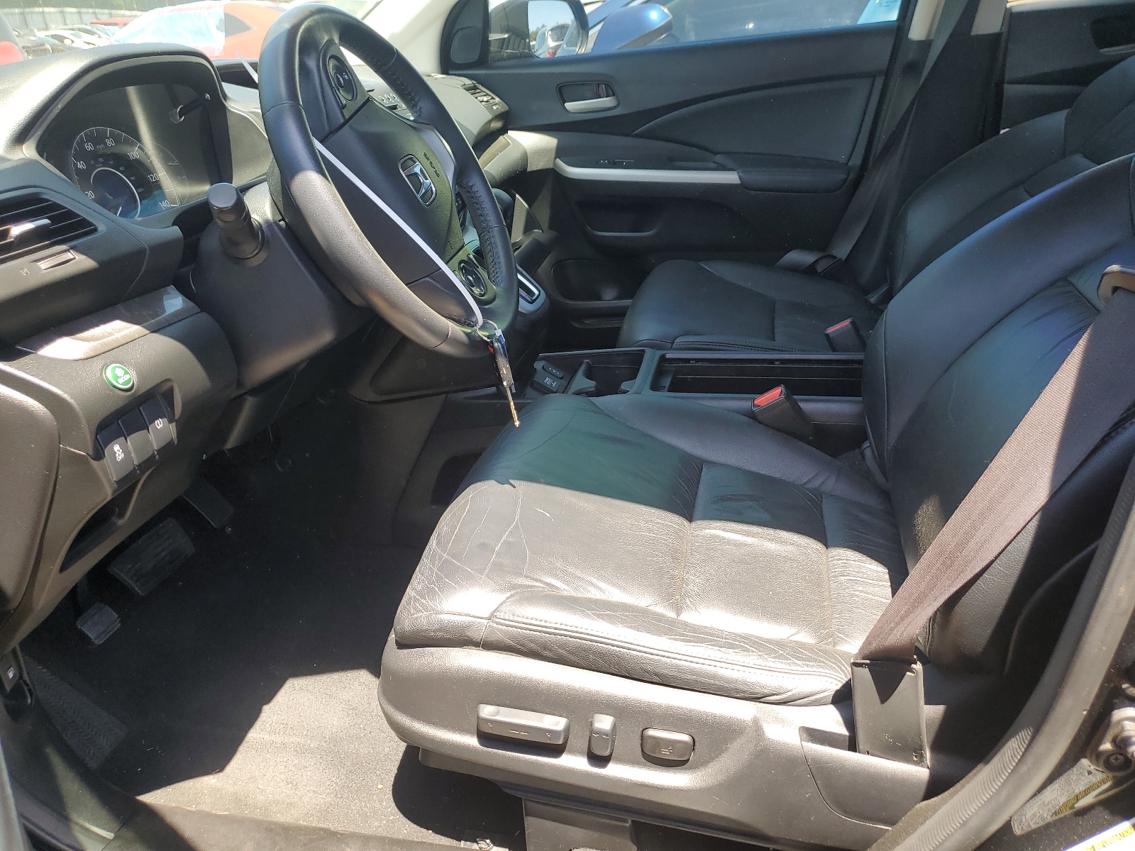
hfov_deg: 67.3
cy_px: 426
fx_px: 852
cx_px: 568
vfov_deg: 53.1
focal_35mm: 26
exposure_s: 1/256
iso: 50
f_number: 1.5
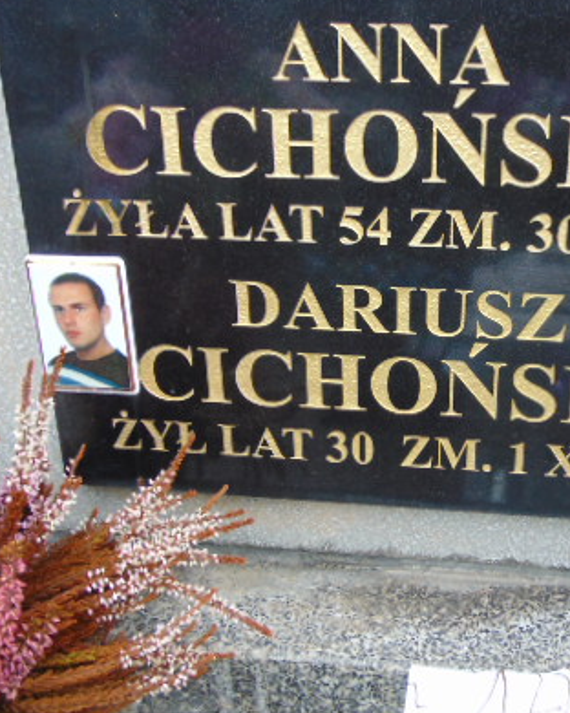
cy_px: 309
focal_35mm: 40
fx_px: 843
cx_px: 413
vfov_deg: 45.7
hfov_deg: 36.6
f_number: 3
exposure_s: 1/30
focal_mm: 4.5
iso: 100
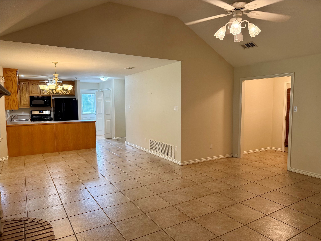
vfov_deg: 56.8
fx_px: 223
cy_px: 120
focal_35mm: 24
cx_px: 160
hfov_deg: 71.6
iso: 250
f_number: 1.78
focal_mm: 6.76
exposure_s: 1/120
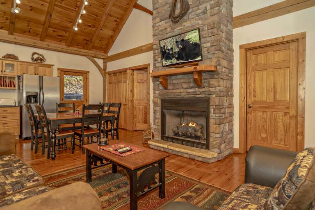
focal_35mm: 19
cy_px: 105
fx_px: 166
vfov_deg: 64.6
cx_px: 158
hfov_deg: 86.9
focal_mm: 19
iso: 500
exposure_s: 1/250
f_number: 4.5
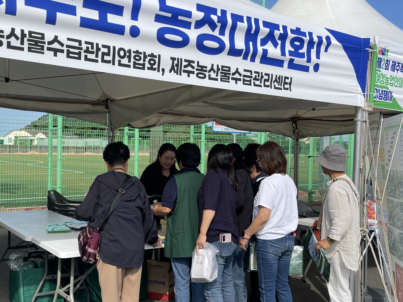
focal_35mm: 38
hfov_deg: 48.7
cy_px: 159
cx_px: 164
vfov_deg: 37.7
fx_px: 442
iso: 32
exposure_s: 1/4000
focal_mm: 4.2
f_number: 1.6
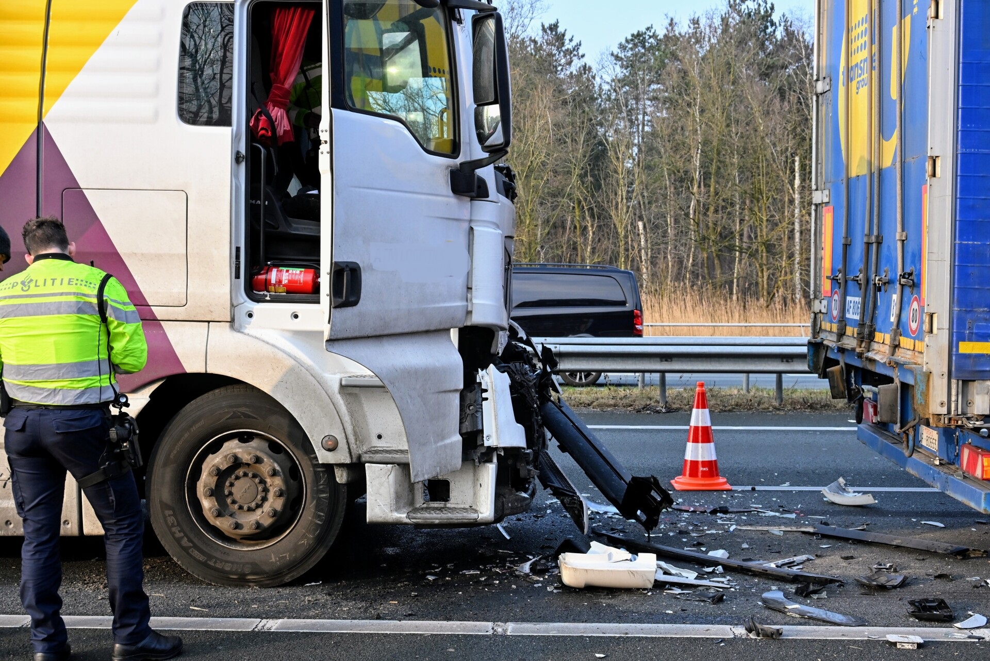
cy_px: 330
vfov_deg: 29.9
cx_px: 495
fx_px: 1238
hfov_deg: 43.6
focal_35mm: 45
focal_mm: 45
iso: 1600
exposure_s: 1/640
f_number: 8
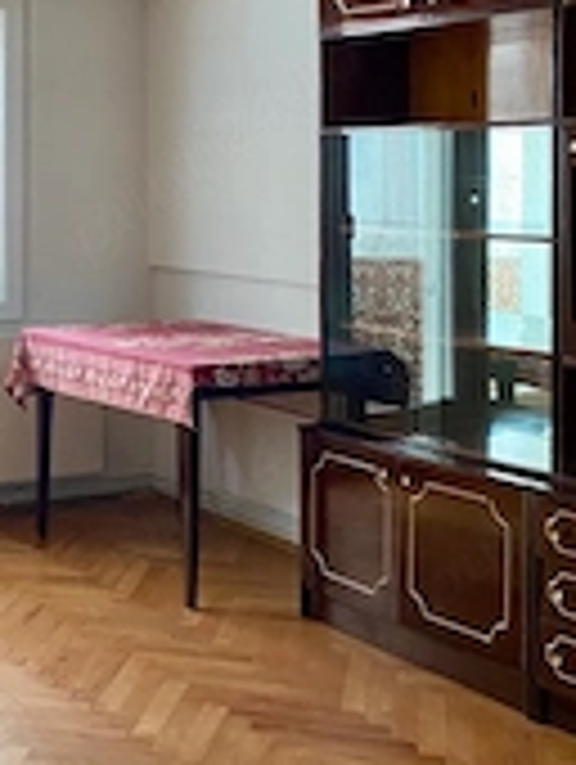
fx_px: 1350
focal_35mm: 61
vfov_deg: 31.2
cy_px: 202
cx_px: -45
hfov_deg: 22.8
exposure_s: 1/50
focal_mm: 4.25
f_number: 1.8
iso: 250
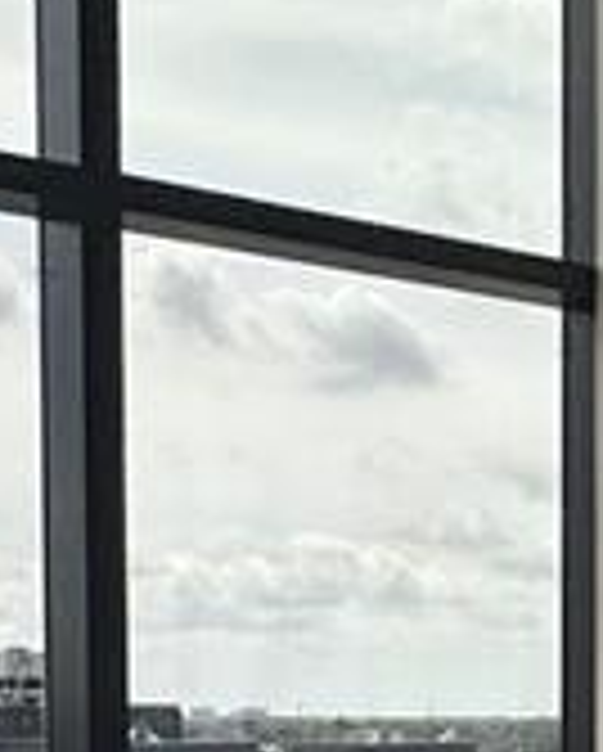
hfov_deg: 15.5
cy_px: 869
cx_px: 598
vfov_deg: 18.6
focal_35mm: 98
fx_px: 2182
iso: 40
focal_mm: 2.22
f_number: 2.2
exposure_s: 1/849
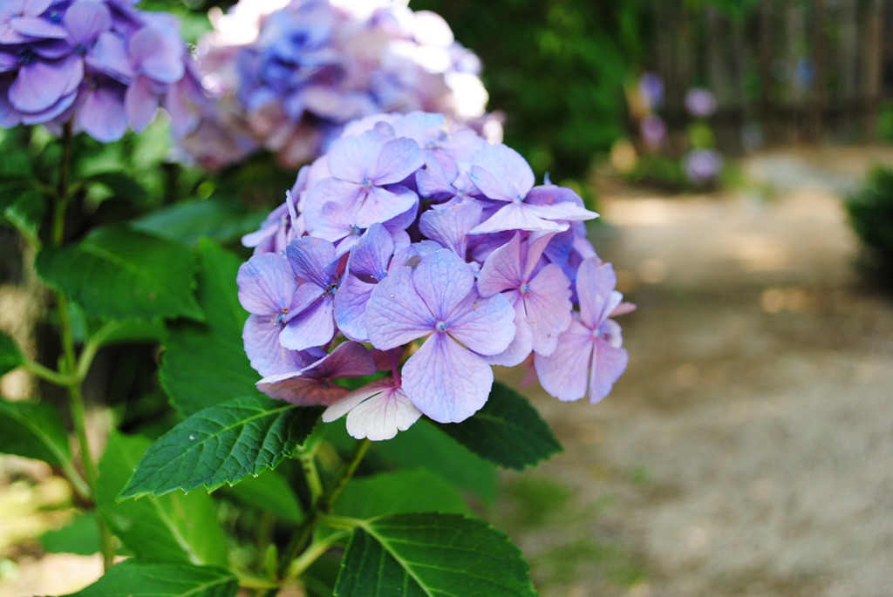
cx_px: 446
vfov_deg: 30.9
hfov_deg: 44.9
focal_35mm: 44
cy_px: 298
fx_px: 1080
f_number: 4.5
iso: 100
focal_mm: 29
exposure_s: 1/80
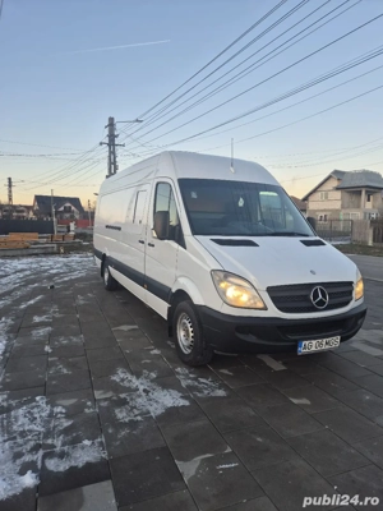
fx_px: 339
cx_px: 192
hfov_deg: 58.9
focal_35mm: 23
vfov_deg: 73.9
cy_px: 256
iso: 32
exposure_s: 1/182
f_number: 1.8
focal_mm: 5.4
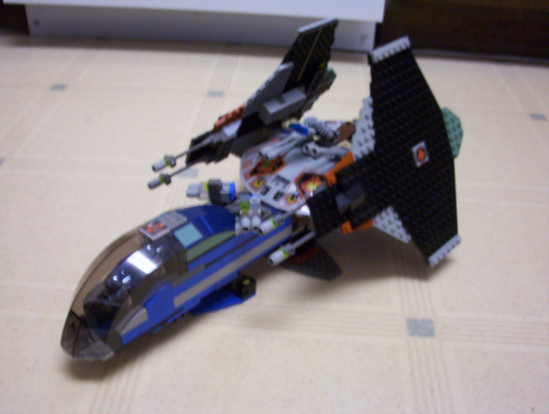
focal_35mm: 39
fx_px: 620
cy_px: 207
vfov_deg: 37.0
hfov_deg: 47.8
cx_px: 274
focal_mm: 6
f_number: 4.5
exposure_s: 1/8
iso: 200
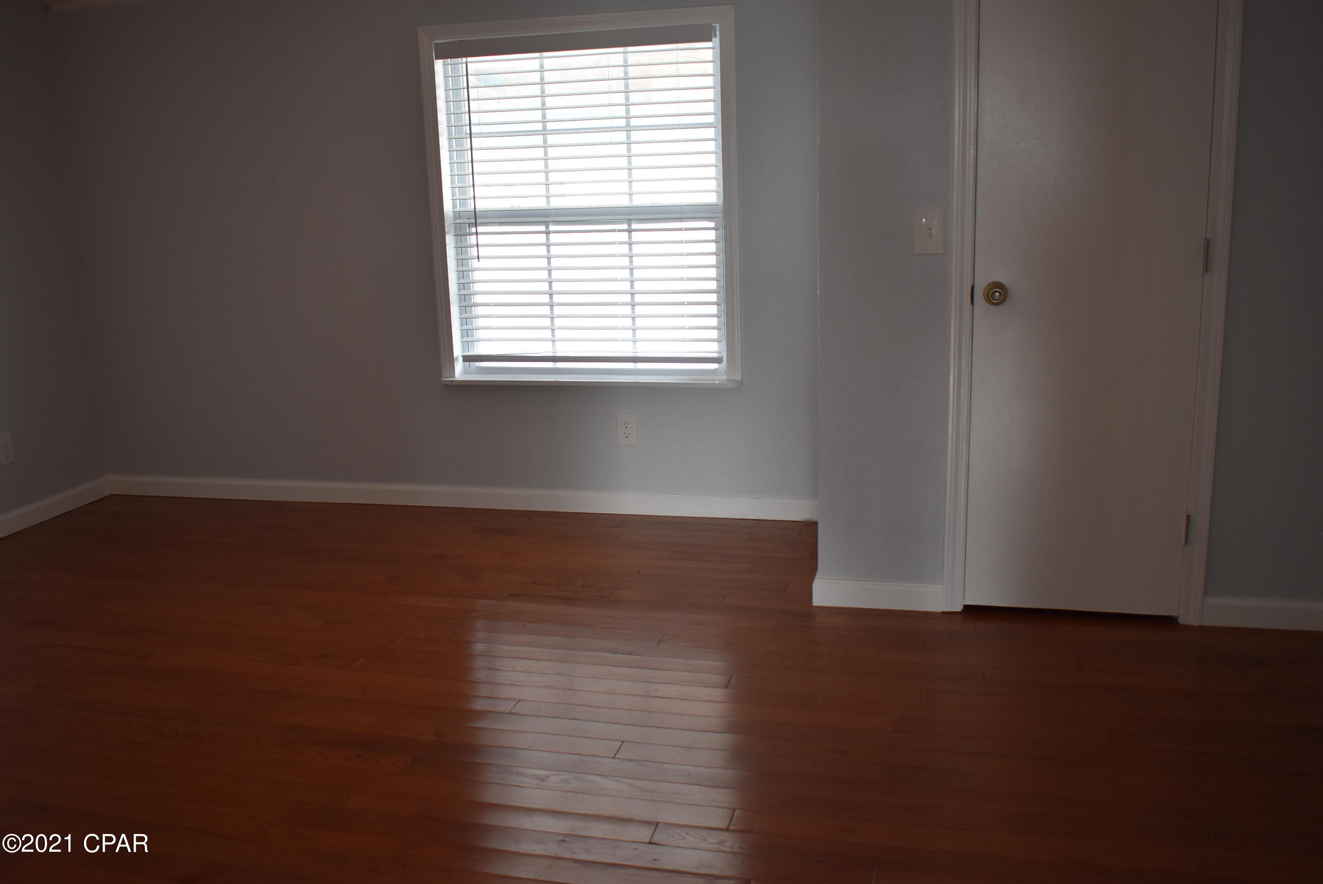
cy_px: 442
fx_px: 1158
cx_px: 662
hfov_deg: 59.5
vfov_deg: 41.8
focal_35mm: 32
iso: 500
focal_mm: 21
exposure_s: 1/60
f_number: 4
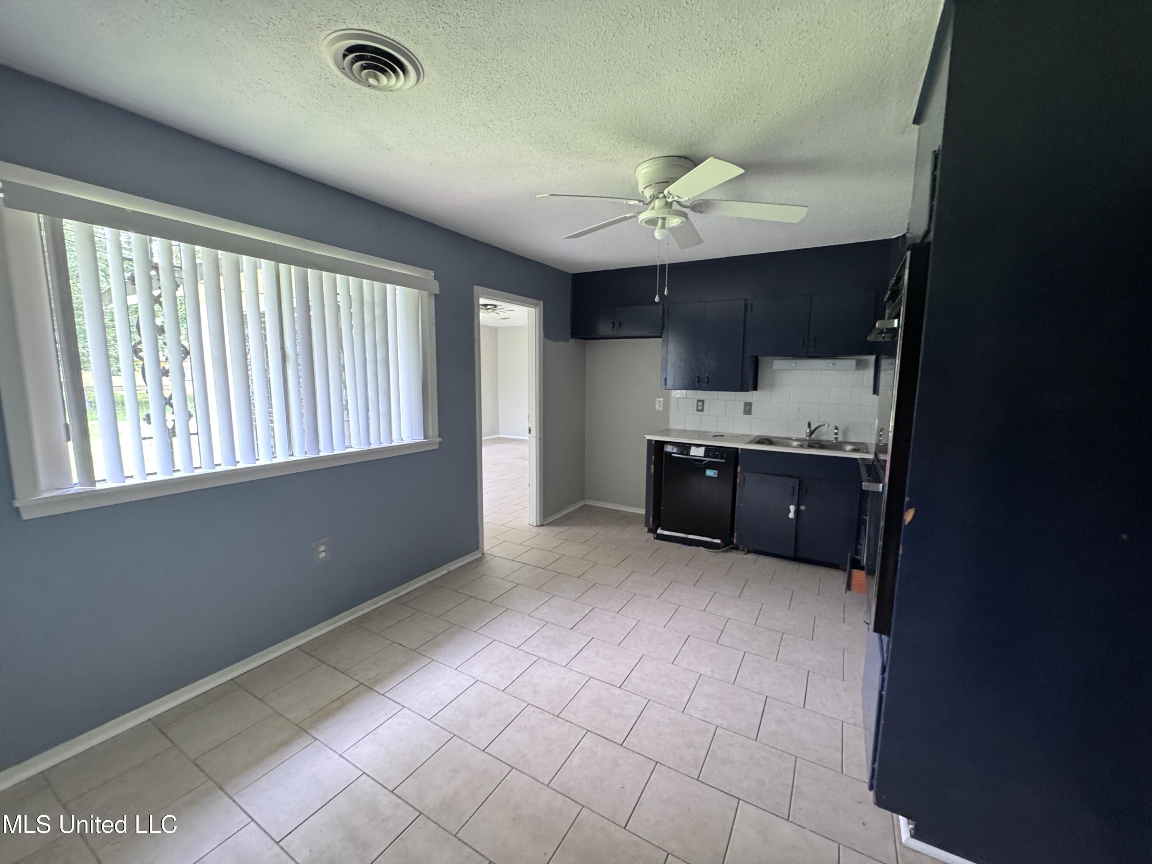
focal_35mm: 14
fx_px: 466
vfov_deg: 85.7
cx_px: 576
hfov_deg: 102.1
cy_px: 432
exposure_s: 1/78
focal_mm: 2.22
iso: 320
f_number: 2.2
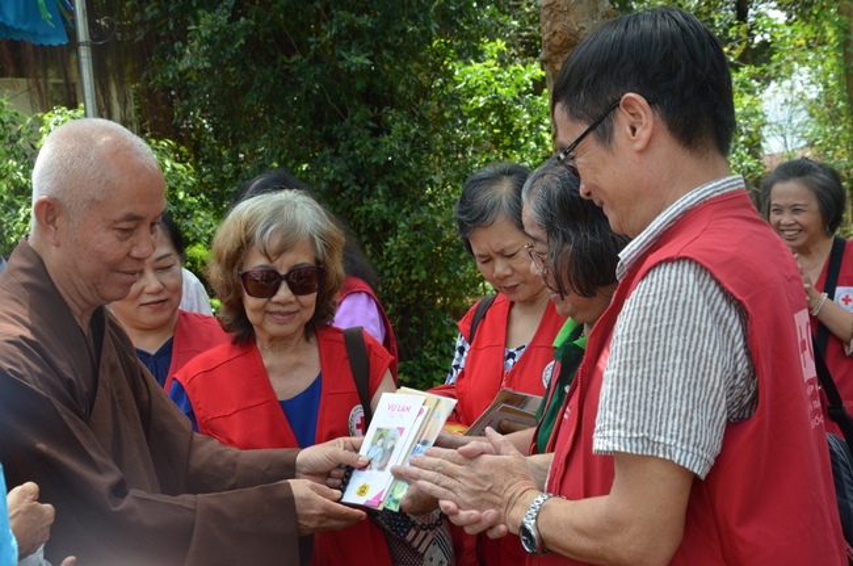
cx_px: 426
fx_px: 1419
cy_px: 283
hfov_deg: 33.5
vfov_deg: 22.5
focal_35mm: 60
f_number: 11
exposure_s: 1/500
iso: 1000
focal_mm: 40
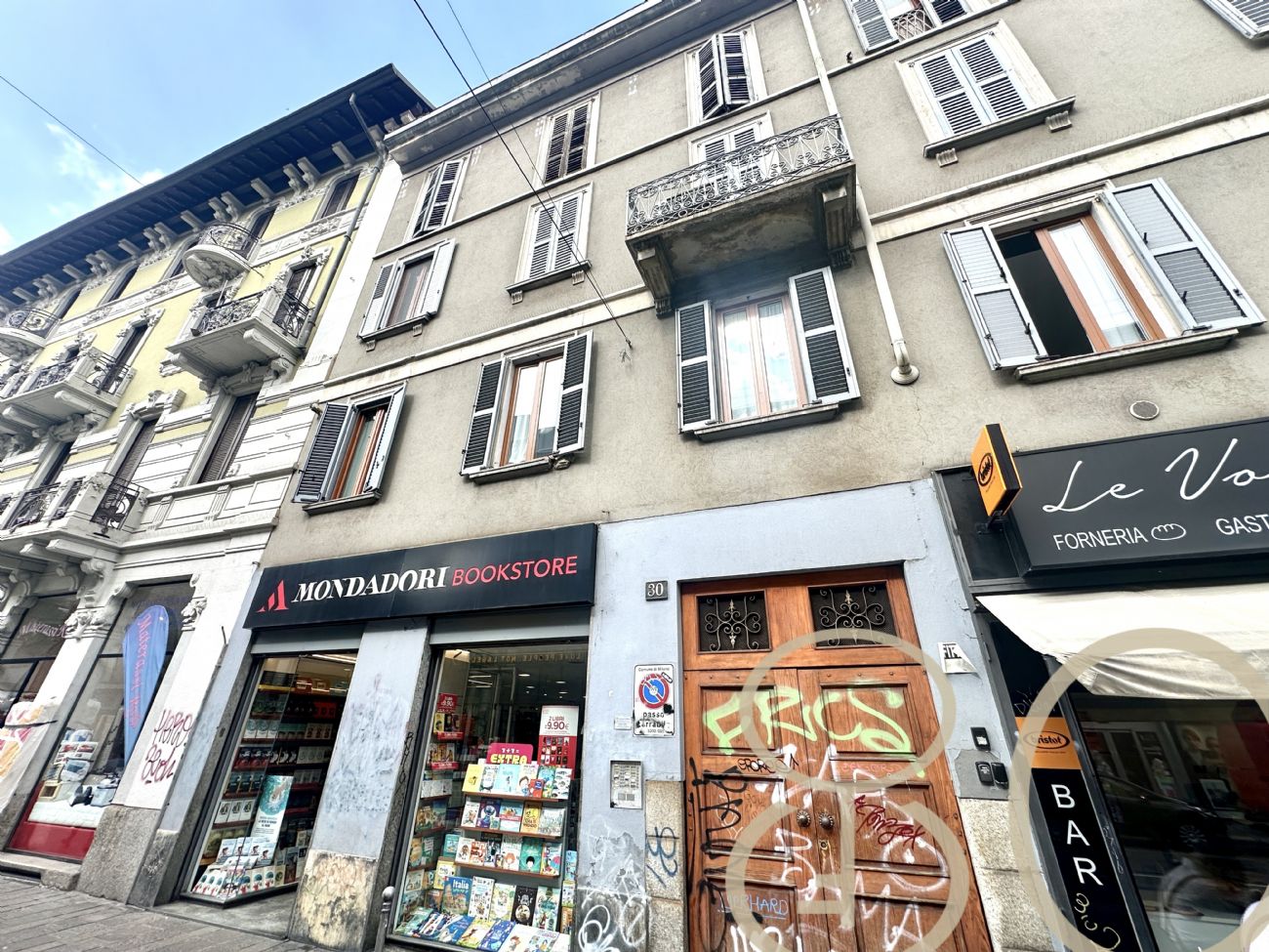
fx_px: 513
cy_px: 476
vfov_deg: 85.7
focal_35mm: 14
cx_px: 634
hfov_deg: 102.1
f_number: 2.2
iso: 40
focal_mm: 2.22
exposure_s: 1/450
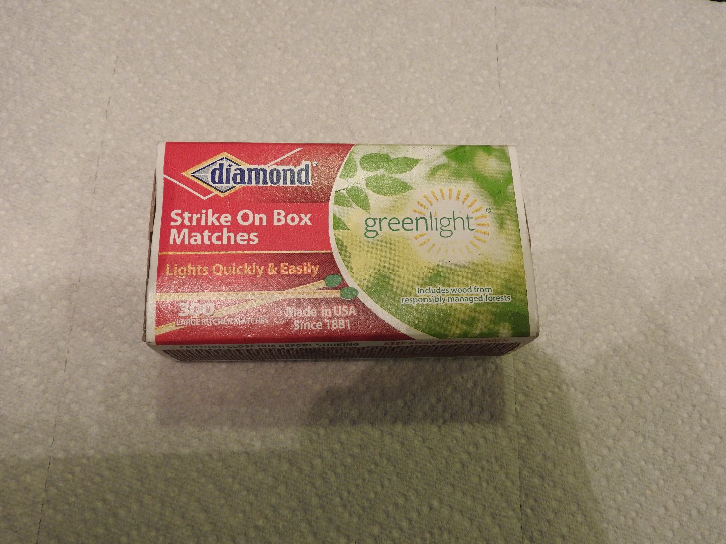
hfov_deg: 63.4
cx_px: 363
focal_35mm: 28
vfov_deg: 49.7
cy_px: 272
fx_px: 587
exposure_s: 1/30
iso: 280
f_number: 3.5
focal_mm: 5
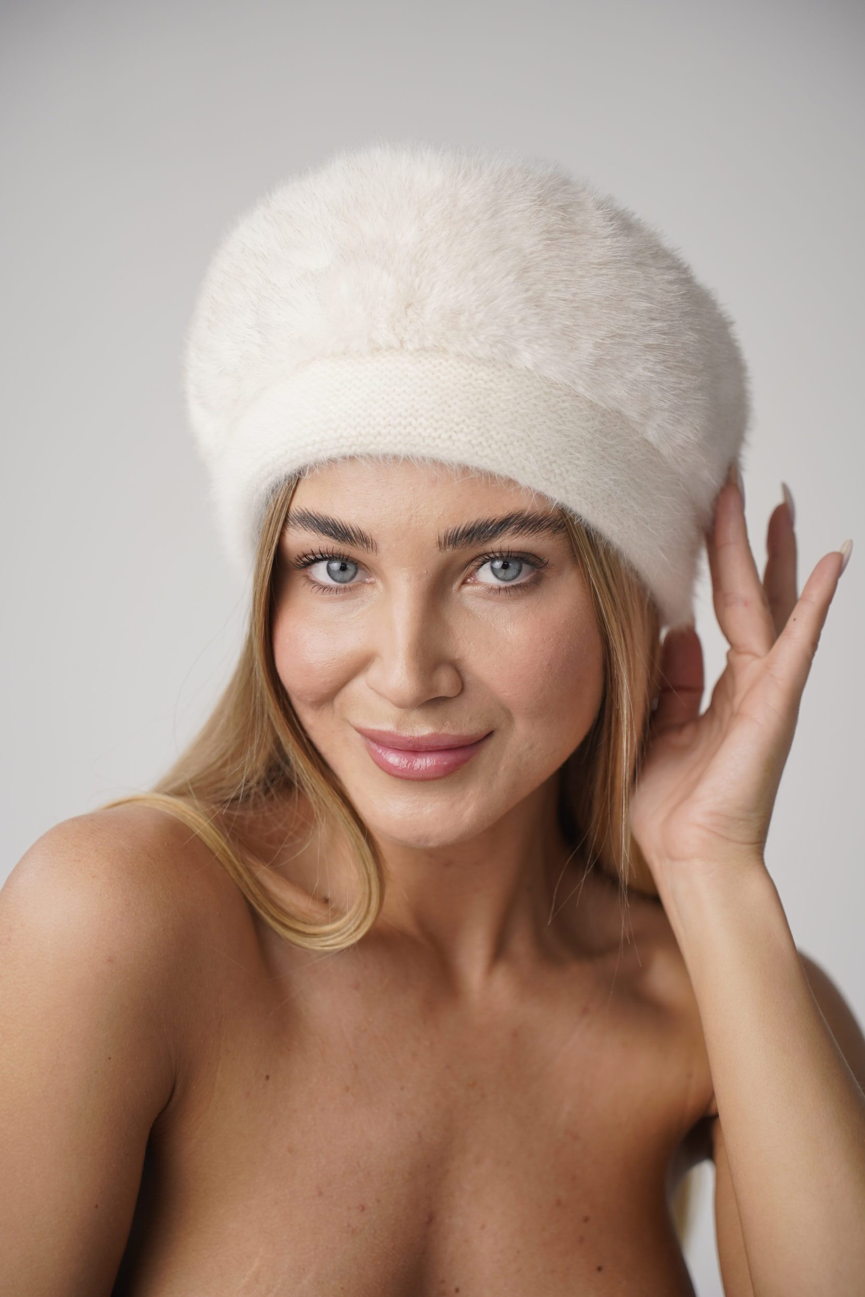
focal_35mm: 60
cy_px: 644
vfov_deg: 33.4
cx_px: 437
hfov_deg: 22.6
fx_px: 2162
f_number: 2.8
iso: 400
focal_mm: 59
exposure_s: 1/500
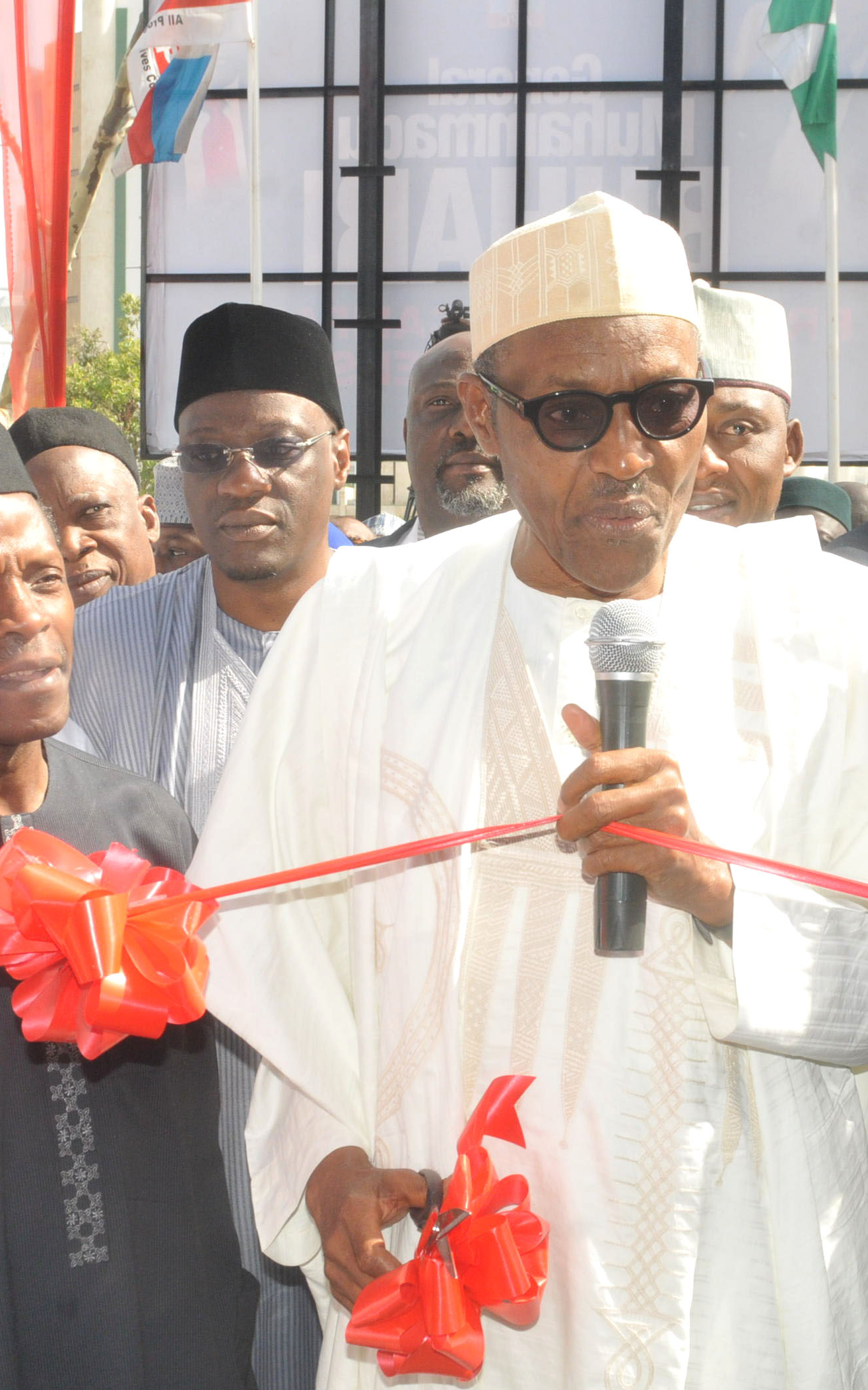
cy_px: 704
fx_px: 2120
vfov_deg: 36.3
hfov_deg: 23.1
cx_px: 399
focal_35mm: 56
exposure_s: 1/250
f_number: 11
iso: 640
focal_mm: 24
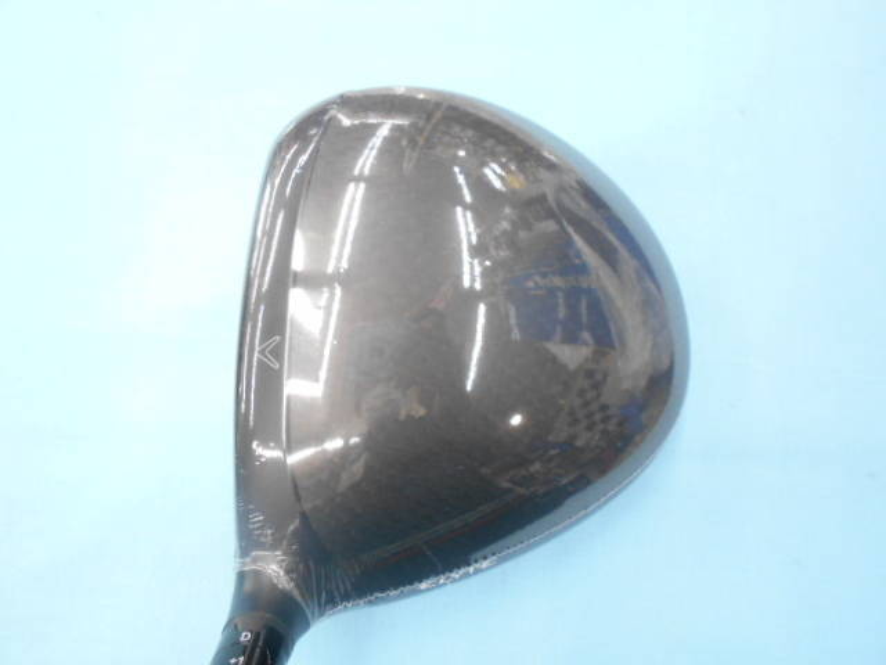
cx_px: 443
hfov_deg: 67.3
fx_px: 665
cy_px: 332
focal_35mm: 26
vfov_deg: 53.1
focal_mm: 4.6
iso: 320
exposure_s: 1/30
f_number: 3.2
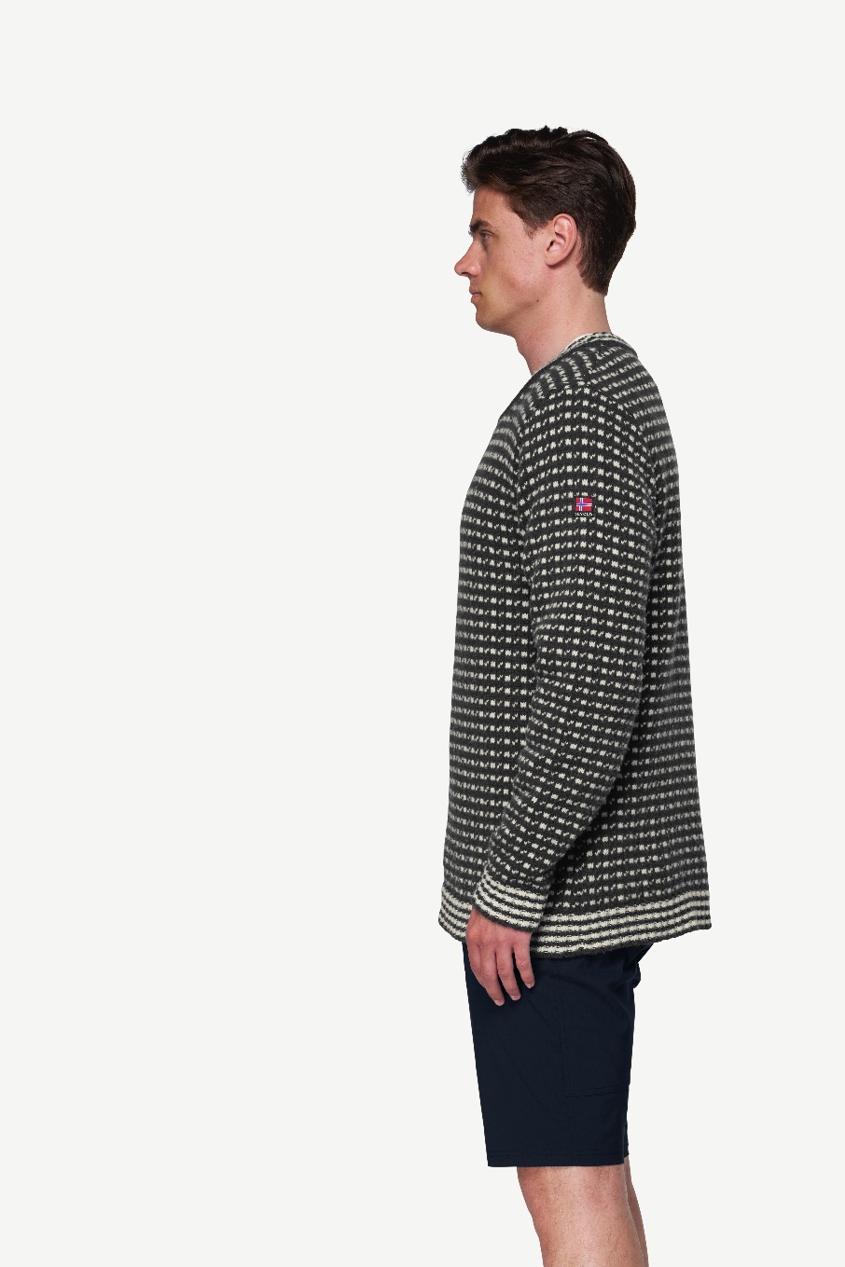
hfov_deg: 13.3
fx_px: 3626
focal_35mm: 103
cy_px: 850
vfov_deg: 19.8
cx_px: 575
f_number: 6.3
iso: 100
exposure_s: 1/50
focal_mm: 70
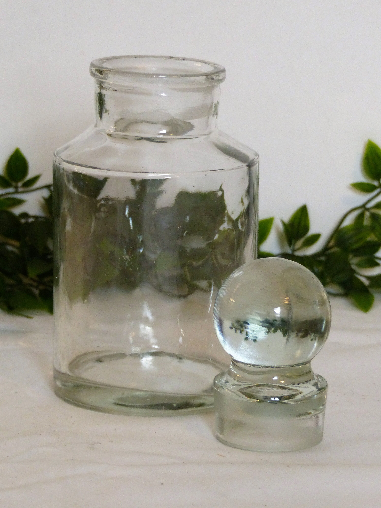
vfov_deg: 11.1
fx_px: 2612
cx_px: 190
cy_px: 254
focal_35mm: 178
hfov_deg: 8.3
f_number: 2.8
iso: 400
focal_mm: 29.2
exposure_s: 1/60
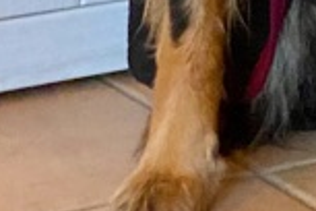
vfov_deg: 4.7
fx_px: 2484
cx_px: 520
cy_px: -341
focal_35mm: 283
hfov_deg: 7.1
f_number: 2
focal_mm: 6
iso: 640
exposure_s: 1/48
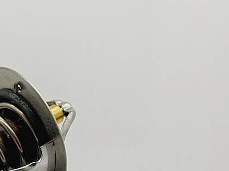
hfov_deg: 21.8
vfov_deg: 15.7
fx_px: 575
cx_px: 8
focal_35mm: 87
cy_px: 248
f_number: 1.79
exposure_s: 1/109
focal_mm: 4.74
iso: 100
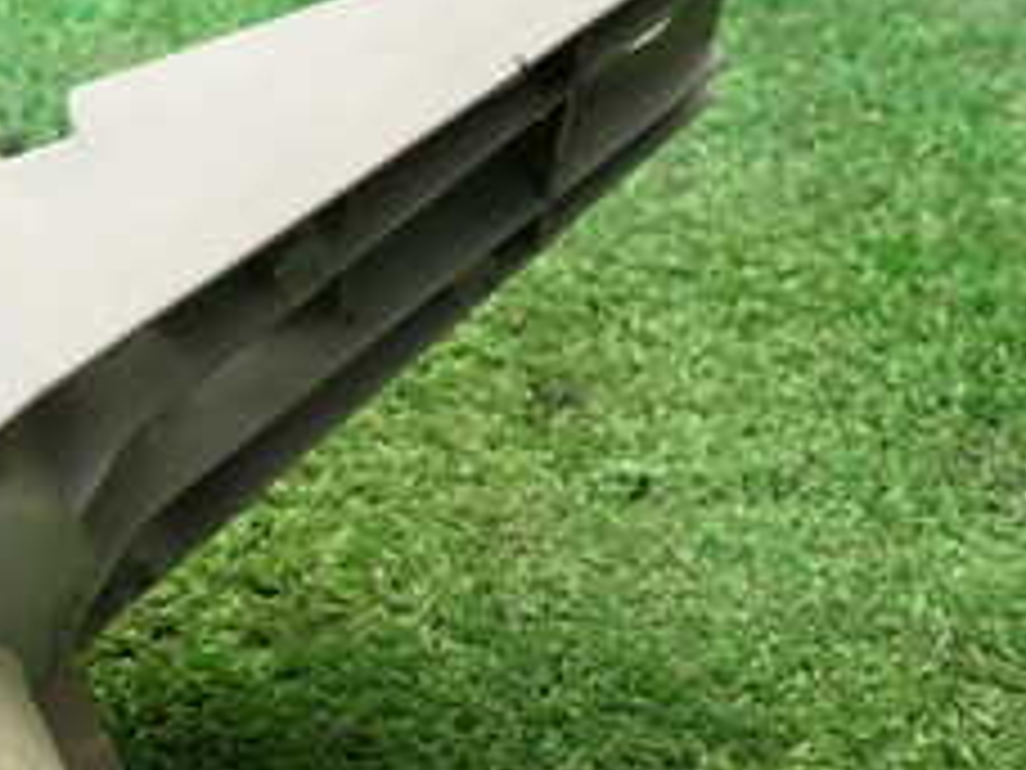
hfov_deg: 23.4
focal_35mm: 79
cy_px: 707
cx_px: -68
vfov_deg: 18.3
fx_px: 2342
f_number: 2.3
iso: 200
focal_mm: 5.4
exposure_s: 1/125
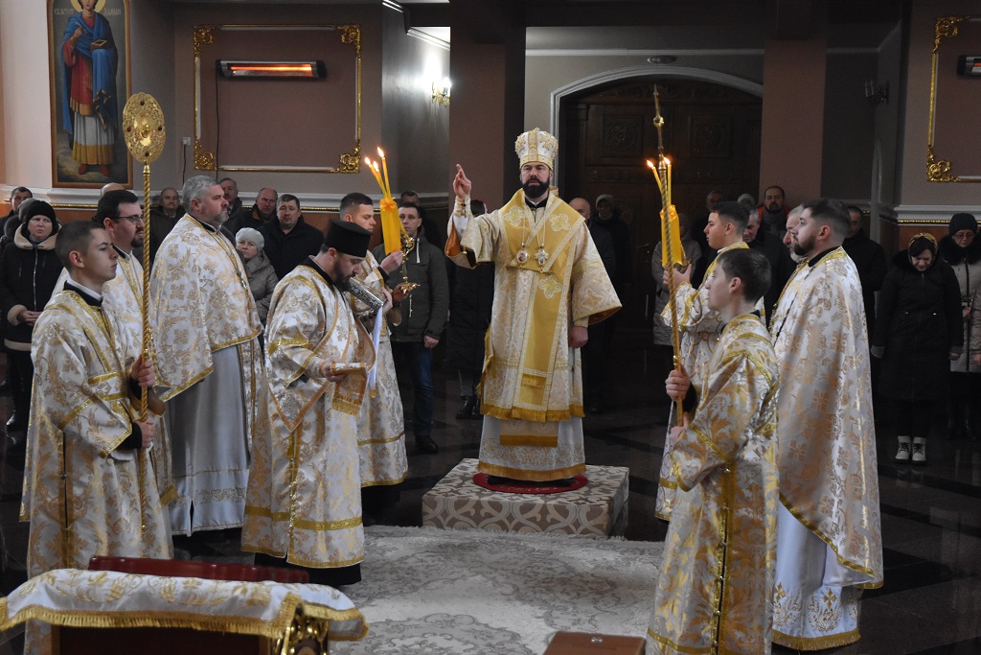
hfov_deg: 37.8
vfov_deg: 25.8
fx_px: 1431
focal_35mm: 52
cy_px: 328
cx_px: 490
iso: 3200
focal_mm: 35
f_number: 4.2
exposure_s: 1/125
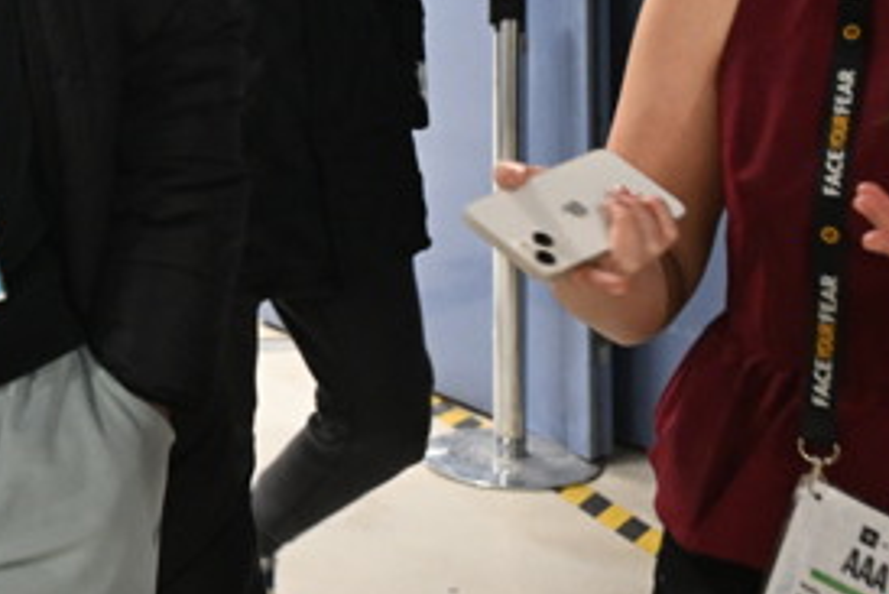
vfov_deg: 15.3
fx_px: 2174
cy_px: 6
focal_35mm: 88
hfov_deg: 21.2
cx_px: -224
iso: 5000
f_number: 4.5
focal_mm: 35
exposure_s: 1/125
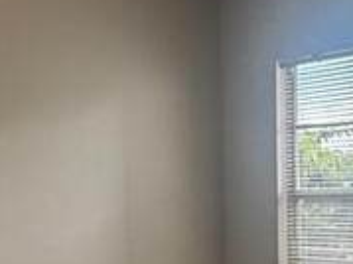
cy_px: 256
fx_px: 1019
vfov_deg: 14.6
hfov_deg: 19.4
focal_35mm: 100
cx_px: 59
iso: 50
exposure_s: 1/120
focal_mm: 2.22
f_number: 2.2
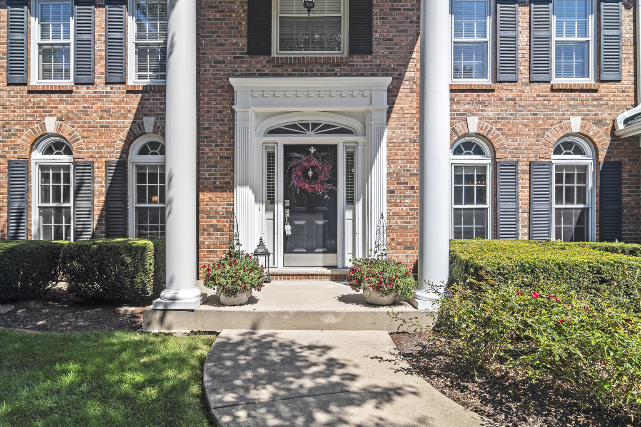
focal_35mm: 20
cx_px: 312
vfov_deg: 61.9
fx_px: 356
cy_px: 206
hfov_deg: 84.0
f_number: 9
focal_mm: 13
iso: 100
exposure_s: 1/250
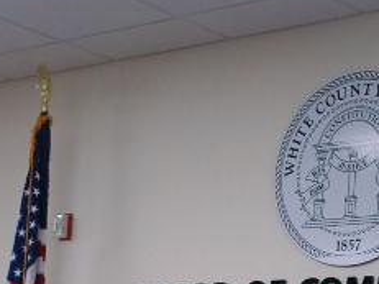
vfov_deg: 11.0
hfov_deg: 15.2
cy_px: 425
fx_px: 1423
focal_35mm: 130
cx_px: 210
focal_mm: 26
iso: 640
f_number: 4.5
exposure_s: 1/60
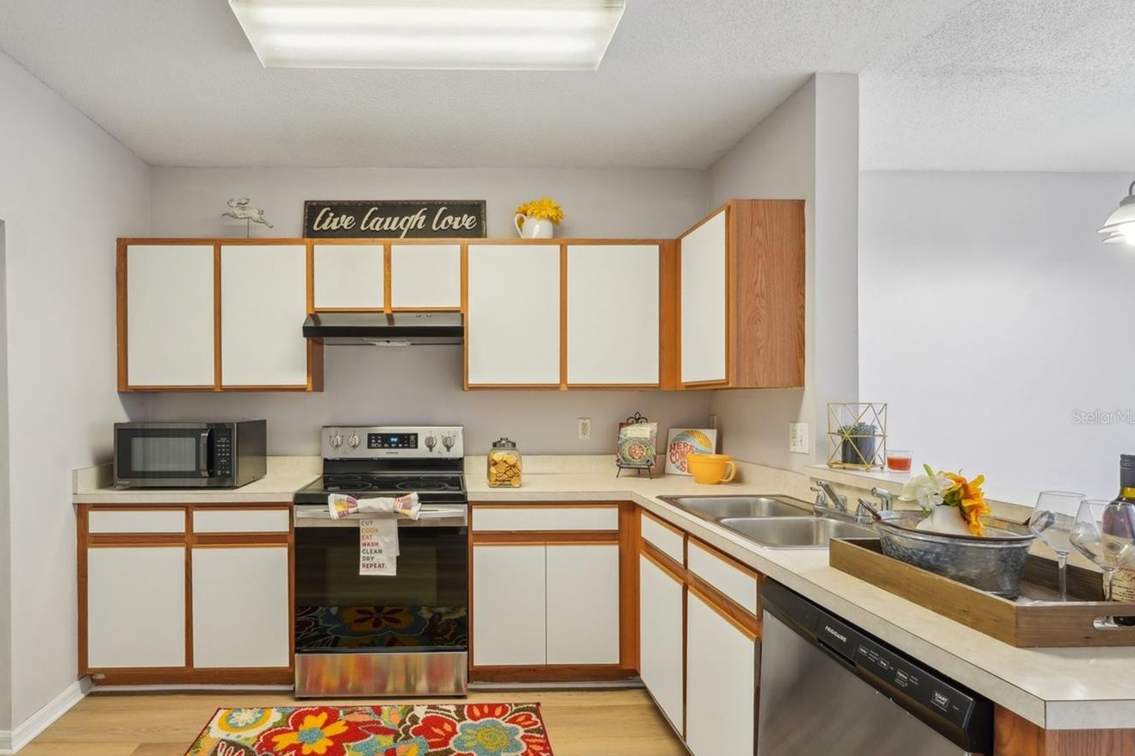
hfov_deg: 92.2
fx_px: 536
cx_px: 460
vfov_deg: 70.2
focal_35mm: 17
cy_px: 417
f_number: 8
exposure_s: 1/4
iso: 200
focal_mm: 14
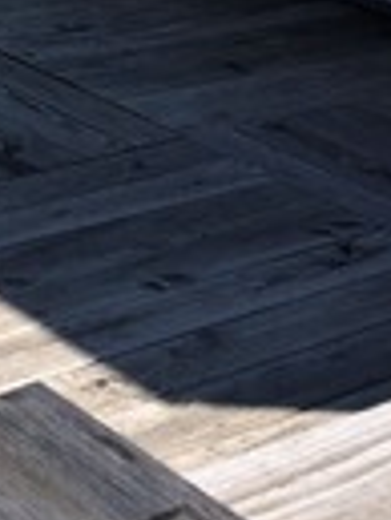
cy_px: -339
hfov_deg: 13.4
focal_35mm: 108
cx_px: -73
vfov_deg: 16.1
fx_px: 1624
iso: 32
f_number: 2.2
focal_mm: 4.15
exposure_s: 1/2825
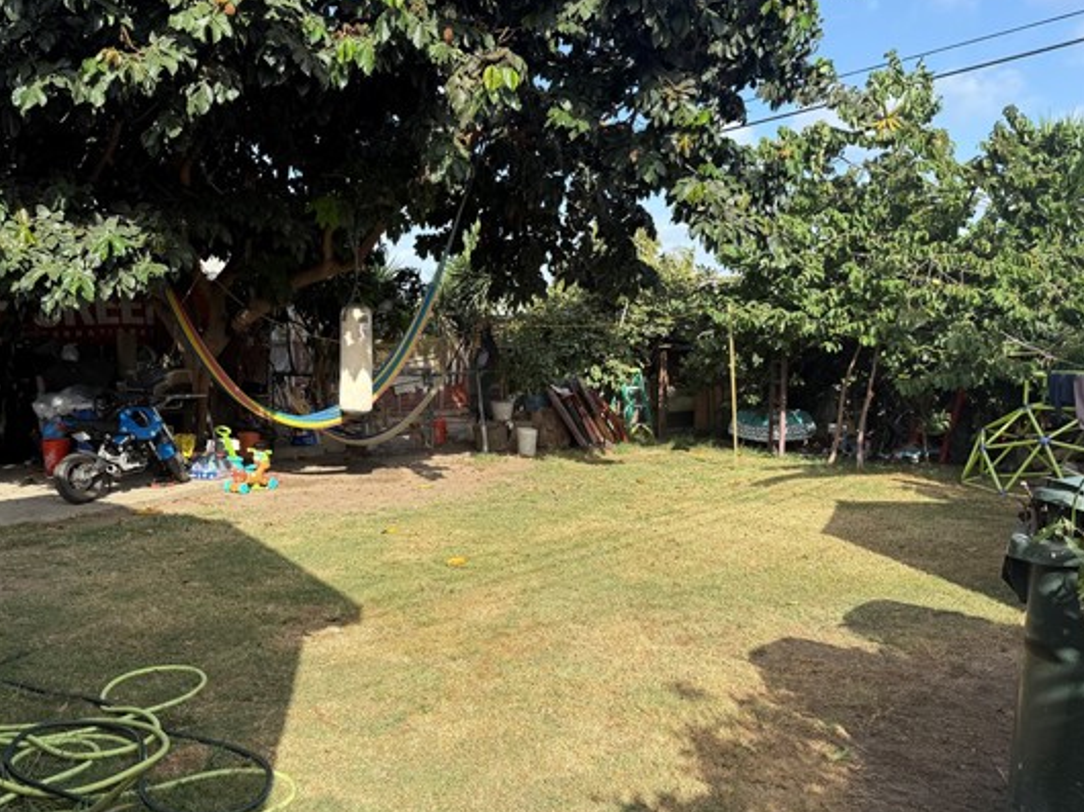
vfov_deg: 48.1
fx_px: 908
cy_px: 444
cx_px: 442
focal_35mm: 29
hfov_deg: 61.2
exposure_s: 1/2053
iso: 80
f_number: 1.78
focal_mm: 6.76
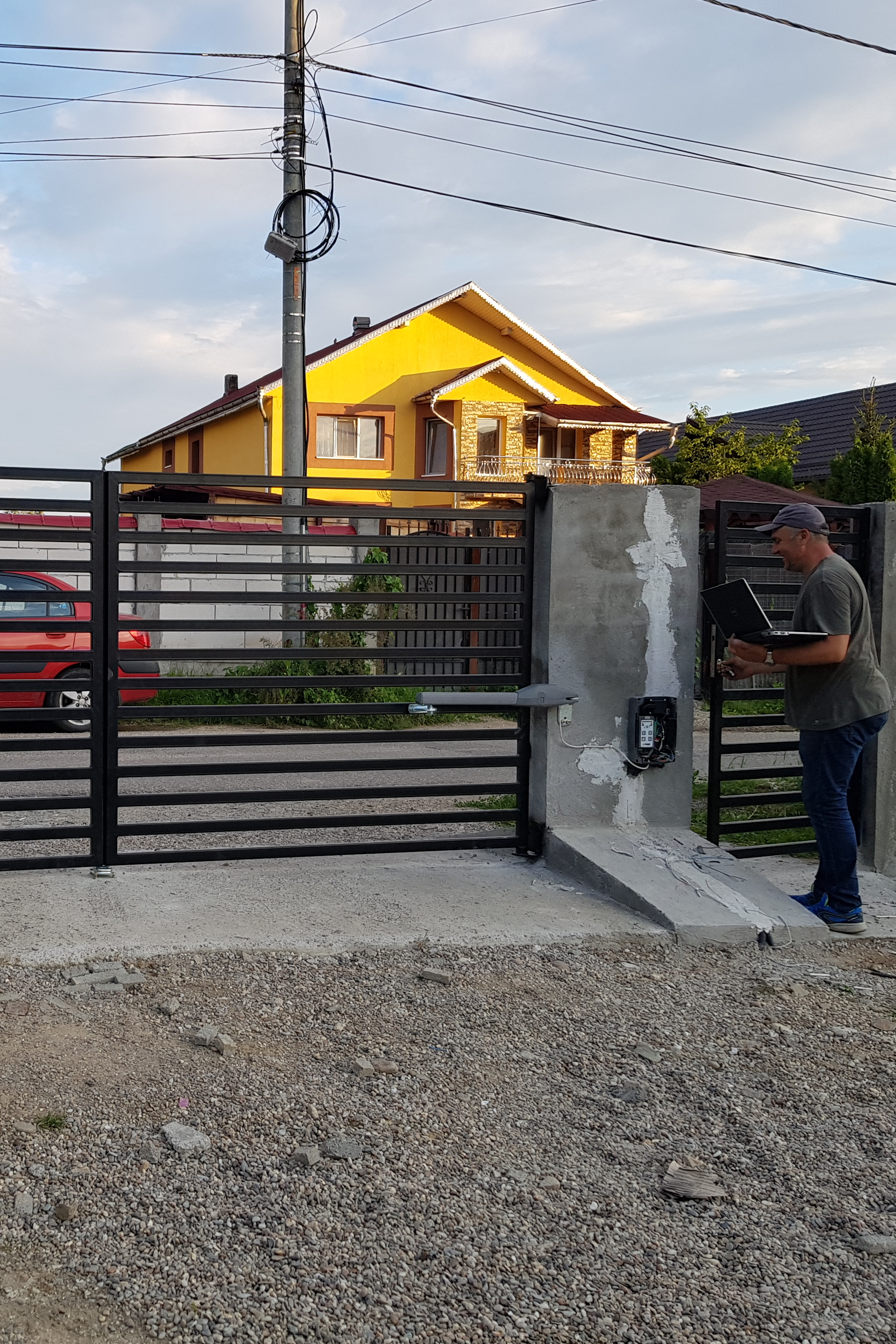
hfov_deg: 34.7
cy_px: 669
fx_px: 1381
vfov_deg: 51.9
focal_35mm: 37
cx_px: 163
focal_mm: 4.3
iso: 40
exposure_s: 1/430
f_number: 1.7
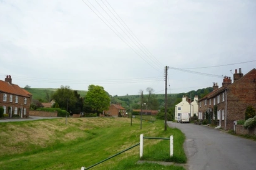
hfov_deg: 49.4
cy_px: 106
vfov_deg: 34.0
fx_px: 277
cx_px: 108
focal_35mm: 39
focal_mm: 5.2
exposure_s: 1/500
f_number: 4.5
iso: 100
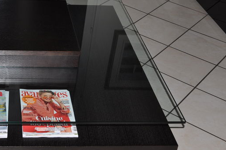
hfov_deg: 28.0
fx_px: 439
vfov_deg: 19.4
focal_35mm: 70
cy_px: 65
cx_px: 32
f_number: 8
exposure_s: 1/60
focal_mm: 24
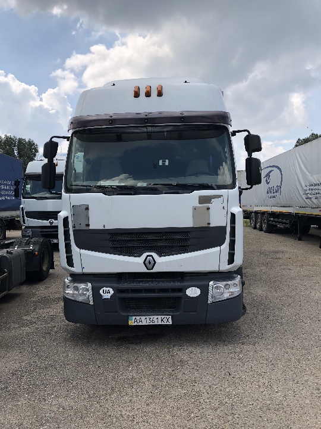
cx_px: 160
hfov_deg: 49.7
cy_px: 214
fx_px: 346
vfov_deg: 63.4
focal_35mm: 28
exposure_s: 1/1372
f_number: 1.8
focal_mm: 3.99
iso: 20
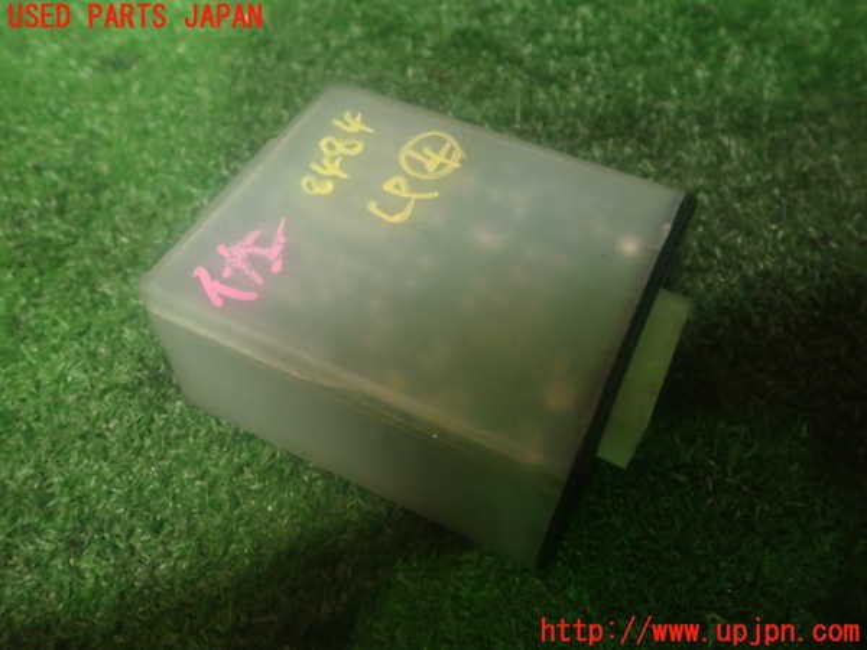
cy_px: 325
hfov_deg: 60.0
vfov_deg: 46.8
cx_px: 434
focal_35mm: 30
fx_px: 751
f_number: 2.3
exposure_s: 1/30
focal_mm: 5.5
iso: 1000
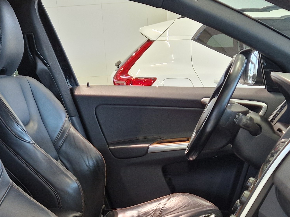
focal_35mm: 62
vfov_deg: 22.5
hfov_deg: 31.2
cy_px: 229
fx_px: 519
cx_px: 146
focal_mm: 5.4
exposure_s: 1/100
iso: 200
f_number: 1.8
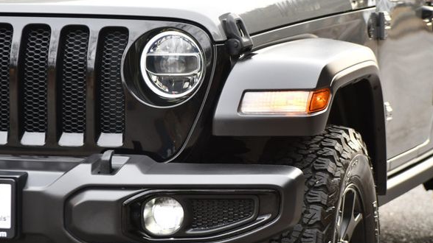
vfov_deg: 7.5
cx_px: 198
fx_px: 1860
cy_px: 127
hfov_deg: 13.3
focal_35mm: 162
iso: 400
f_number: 4.8
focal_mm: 95
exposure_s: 1/250
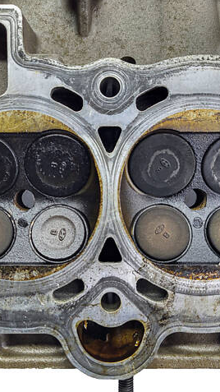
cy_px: 196
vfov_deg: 52.8
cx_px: 94
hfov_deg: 31.1
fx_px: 394
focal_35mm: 38
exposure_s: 1/100
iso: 200
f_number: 1.8
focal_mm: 5.4
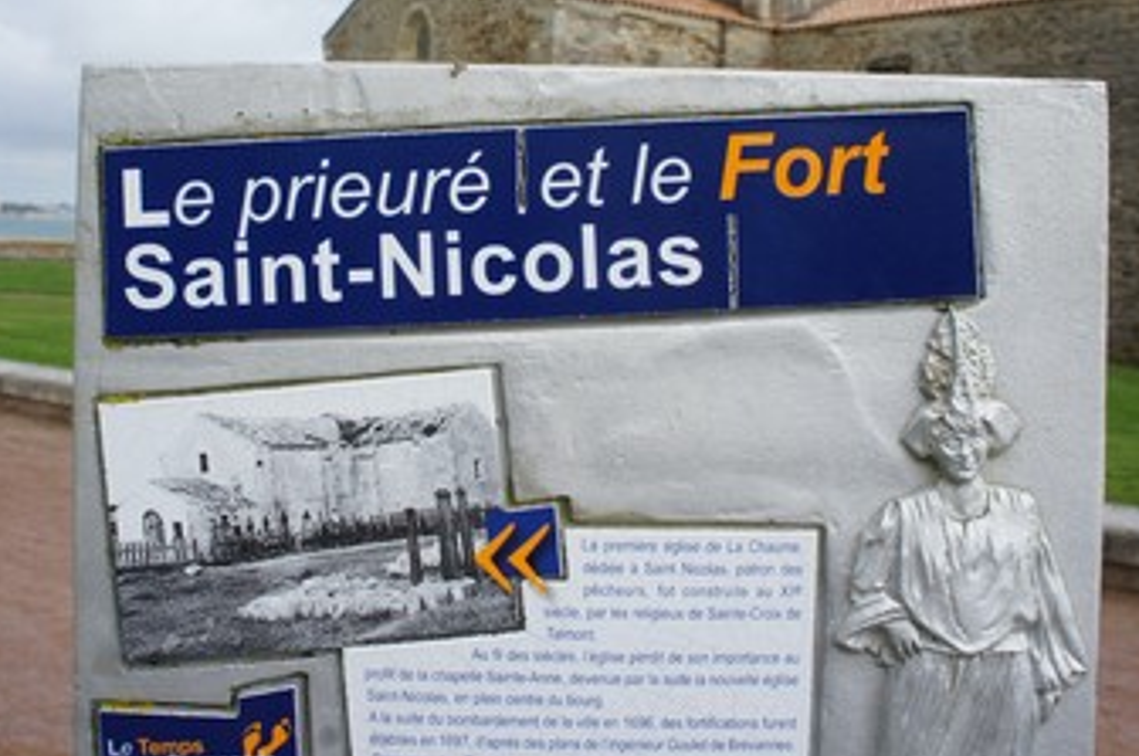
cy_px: 244
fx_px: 1169
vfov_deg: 35.4
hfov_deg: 51.9
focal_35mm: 37
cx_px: 546
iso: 200
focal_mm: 18
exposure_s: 1/200
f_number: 11
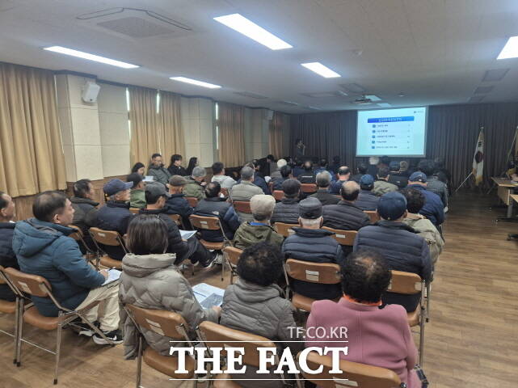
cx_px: 259
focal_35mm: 23
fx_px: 344
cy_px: 194
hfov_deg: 74.0
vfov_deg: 58.8
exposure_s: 1/120
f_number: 1.8
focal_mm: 5.4
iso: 160
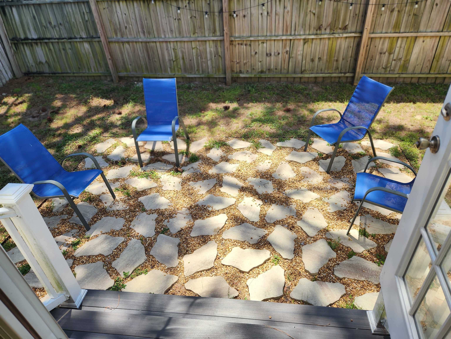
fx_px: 300
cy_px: 170
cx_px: 226
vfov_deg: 58.9
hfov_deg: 73.9
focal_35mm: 23
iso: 20
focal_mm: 5.4
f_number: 1.8
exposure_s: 1/845
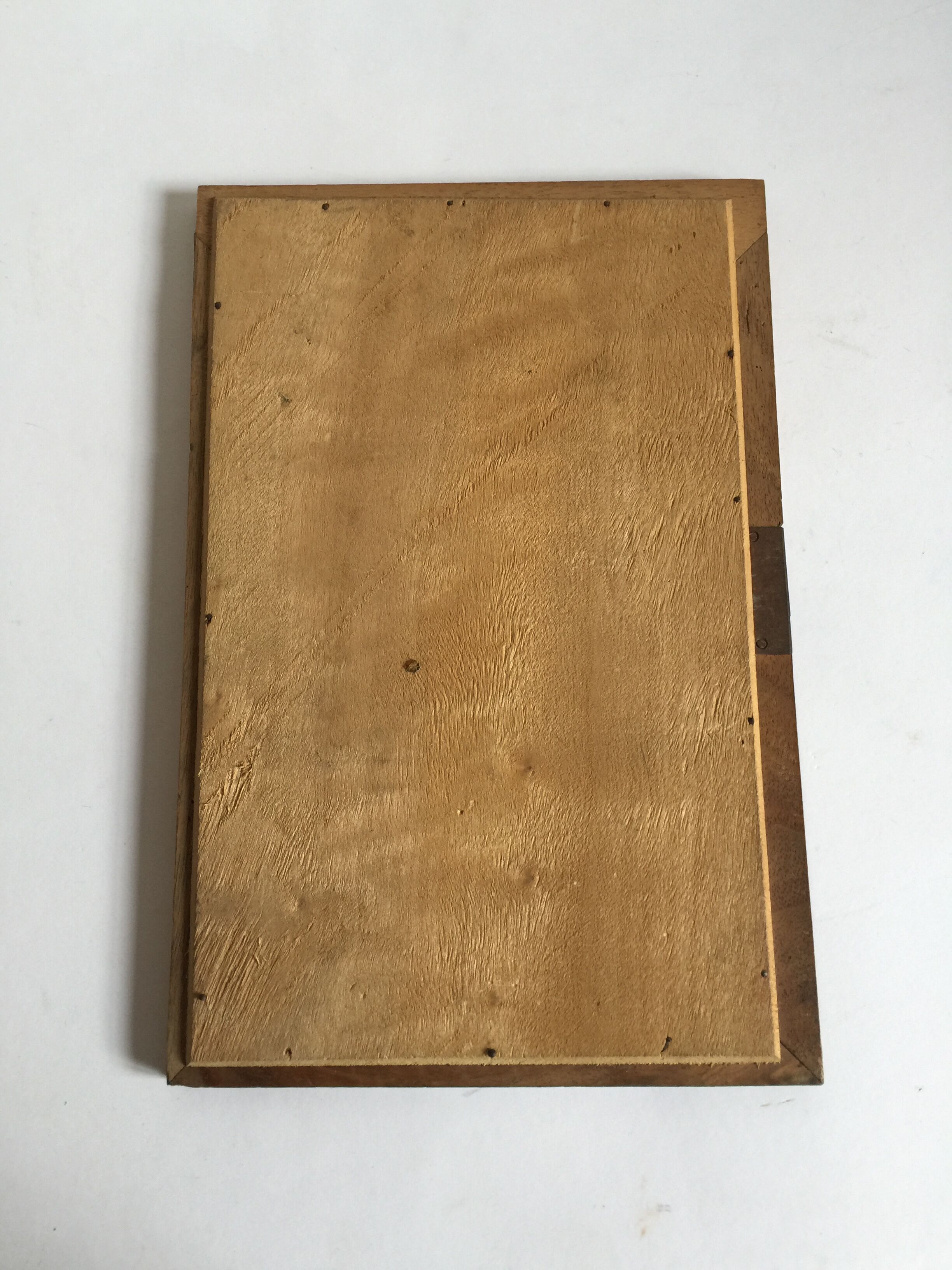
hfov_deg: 48.2
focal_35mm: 29
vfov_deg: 61.7
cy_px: 635
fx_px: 1063
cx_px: 476
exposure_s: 1/33
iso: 32
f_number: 2.2
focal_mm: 4.15
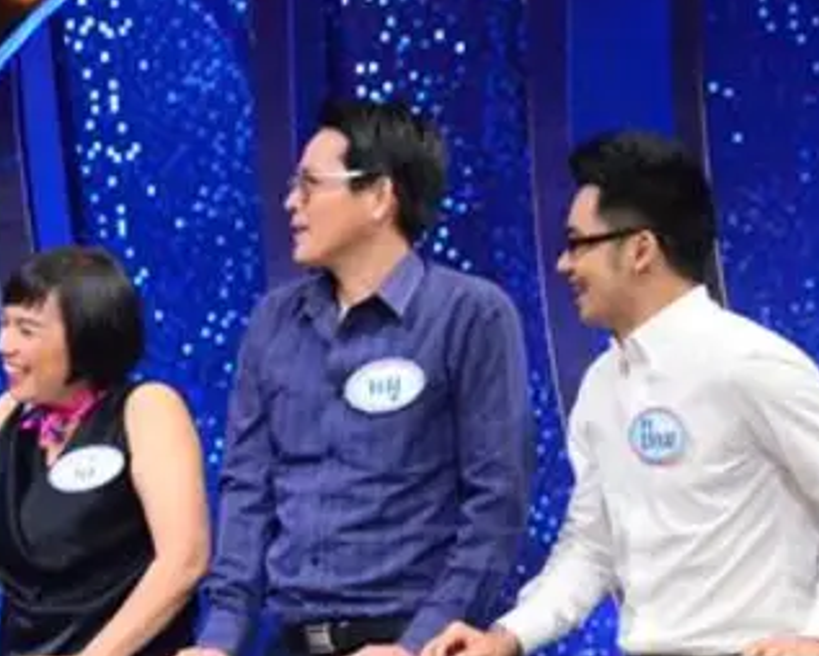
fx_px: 5530
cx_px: -47
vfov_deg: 6.8
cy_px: 436
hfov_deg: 8.4
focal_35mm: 228
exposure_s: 1/320
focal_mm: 66
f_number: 10
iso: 6400
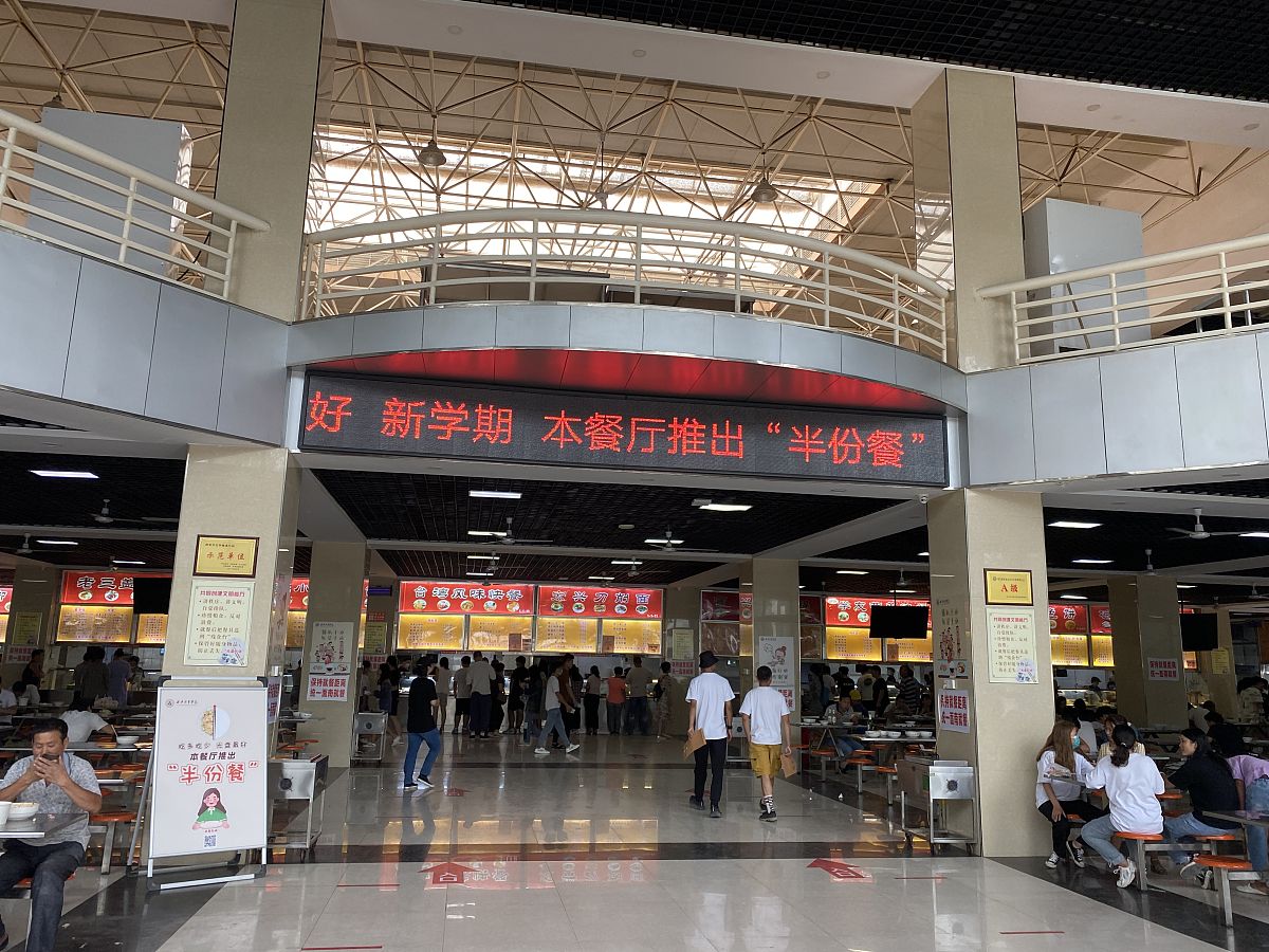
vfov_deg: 53.1
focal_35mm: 26
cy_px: 476
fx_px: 953
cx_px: 634
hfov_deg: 67.3
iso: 100
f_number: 1.8
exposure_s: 1/88
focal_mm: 4.25
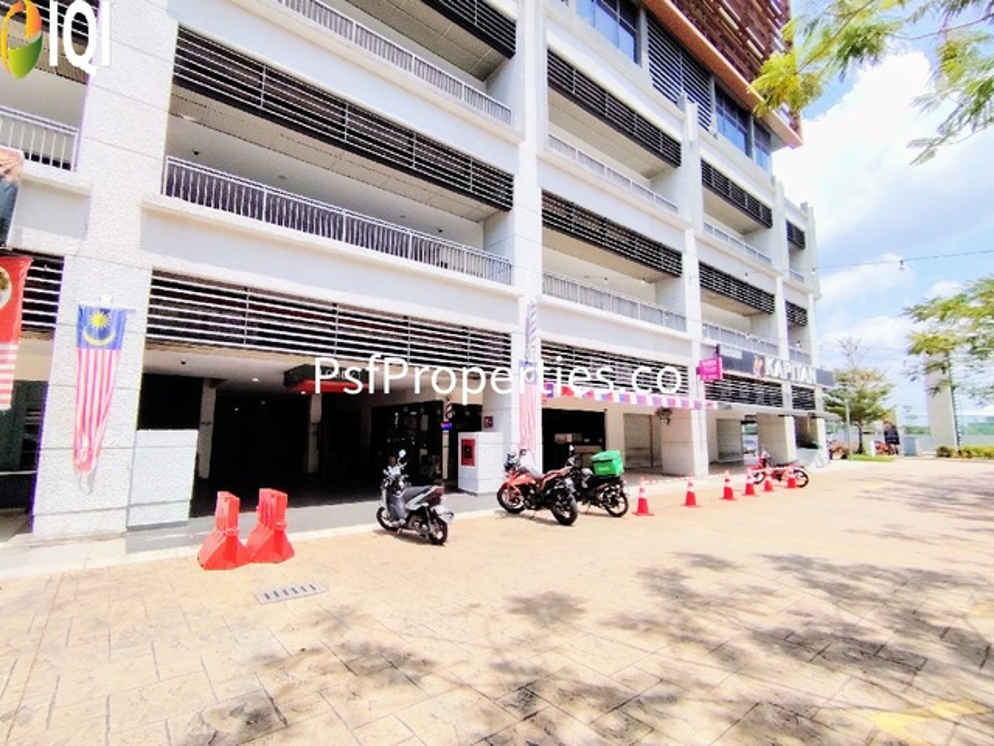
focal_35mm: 17
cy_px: 373
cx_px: 497
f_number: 2.2
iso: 100
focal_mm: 1.43
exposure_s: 1/1320
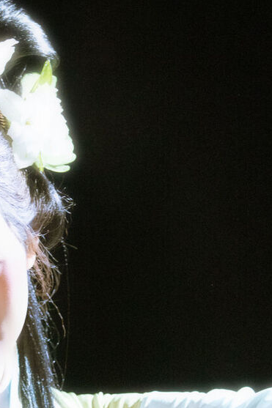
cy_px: 488
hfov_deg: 3.8
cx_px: 59
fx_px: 4139
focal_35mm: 365
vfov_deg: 5.6
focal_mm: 130
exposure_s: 1/200
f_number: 2.8
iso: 4000
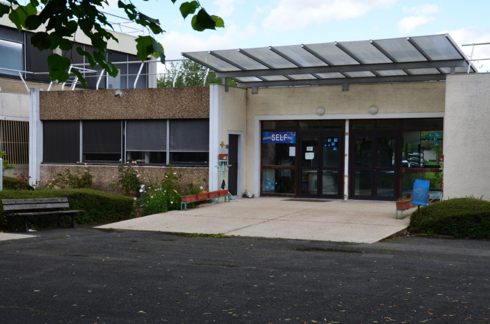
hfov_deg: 32.9
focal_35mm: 61
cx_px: 233
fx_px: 829
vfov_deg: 22.2
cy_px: 171
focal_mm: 38
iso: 200
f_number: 11
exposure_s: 1/100
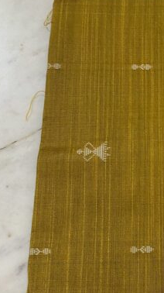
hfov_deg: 18.8
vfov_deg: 34.9
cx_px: 202
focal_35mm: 60
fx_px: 465
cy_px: 166
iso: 125
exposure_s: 1/50
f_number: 1.8
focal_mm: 4.25
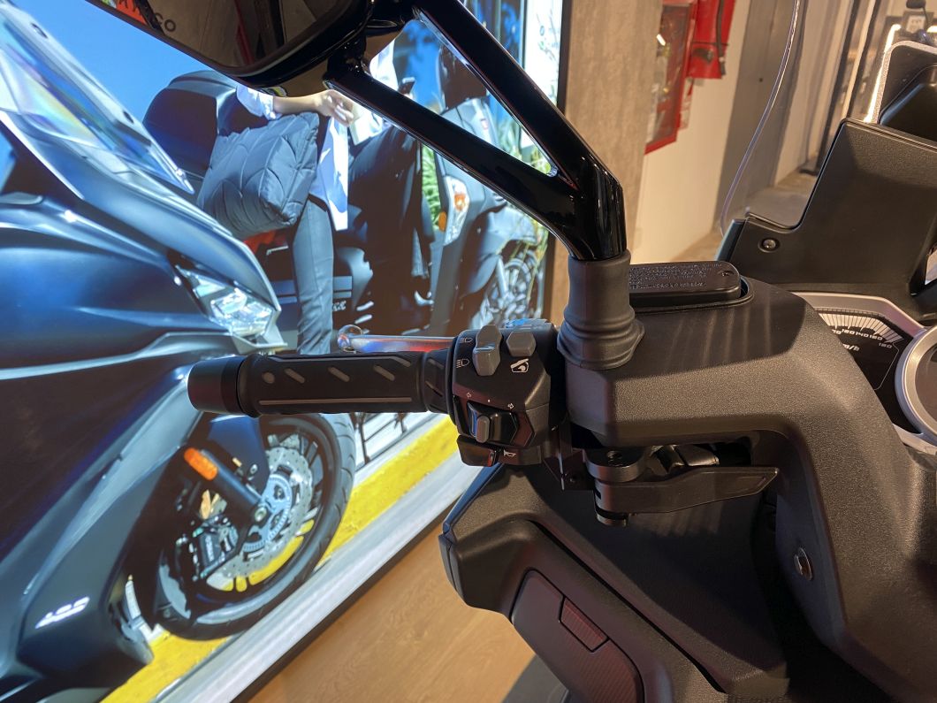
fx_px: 704
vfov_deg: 53.1
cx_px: 468
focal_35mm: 26
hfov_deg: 67.3
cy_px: 352
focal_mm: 4.25
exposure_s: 1/50
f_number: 1.8
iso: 80
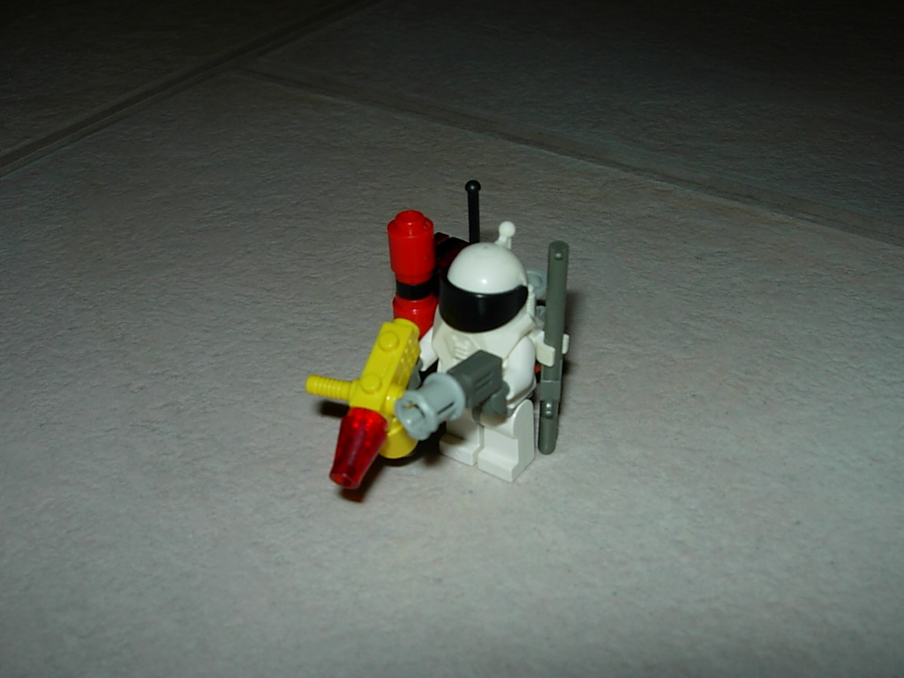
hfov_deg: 45.8
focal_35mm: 41
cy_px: 339
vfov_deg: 35.1
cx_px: 452
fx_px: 1071
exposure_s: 1/64
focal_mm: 8.5
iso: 79
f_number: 4.9
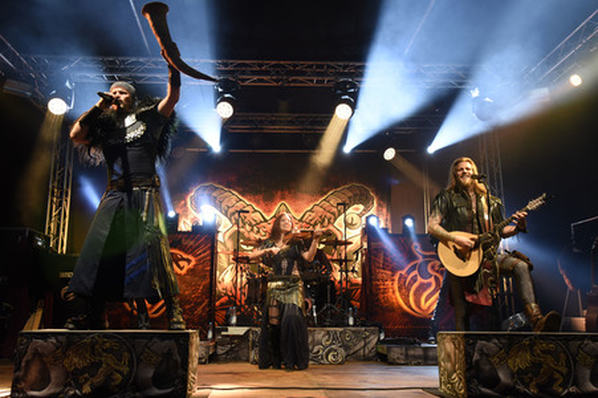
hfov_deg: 60.3
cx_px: 299
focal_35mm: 31
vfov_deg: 42.3
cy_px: 199
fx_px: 515
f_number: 5.6
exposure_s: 1/60
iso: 1600
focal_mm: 31
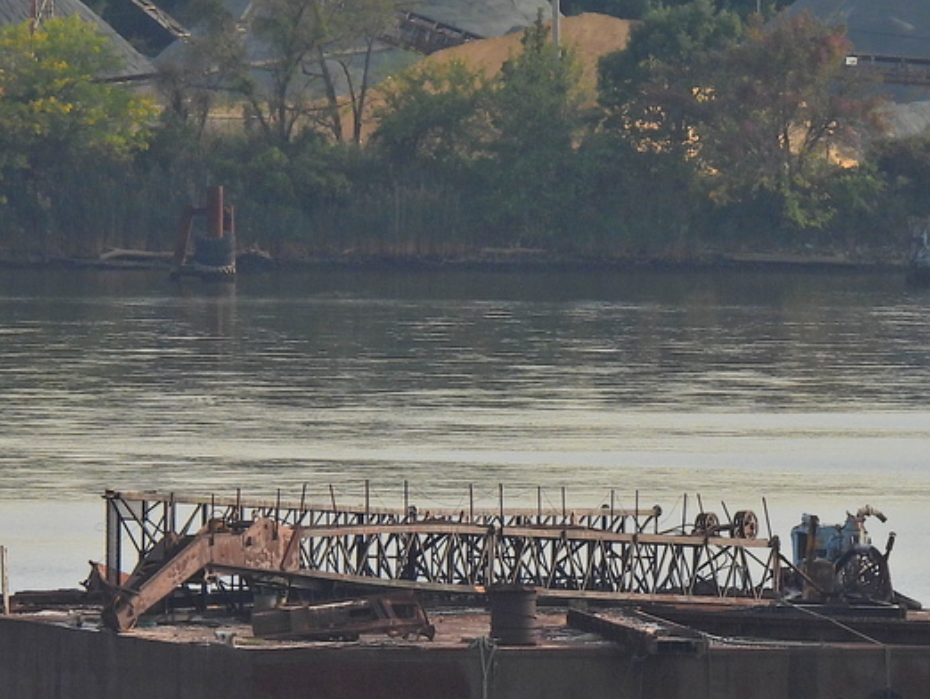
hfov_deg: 1.2
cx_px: 538
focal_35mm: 1716
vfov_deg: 0.9
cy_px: 556
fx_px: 46124
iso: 110
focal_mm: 125
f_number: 5.6
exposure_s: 1/500
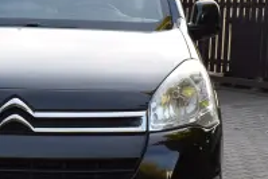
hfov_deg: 16.7
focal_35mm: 121
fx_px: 898
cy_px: 106
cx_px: 22
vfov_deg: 11.4
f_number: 7.1
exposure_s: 1/200
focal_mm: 25
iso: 400
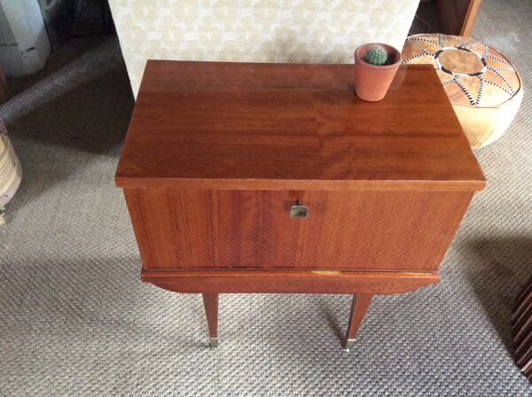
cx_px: 266
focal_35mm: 32
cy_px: 198
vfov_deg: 44.0
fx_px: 491
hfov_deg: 56.9
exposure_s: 1/25
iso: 250
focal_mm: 3.3
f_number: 2.4
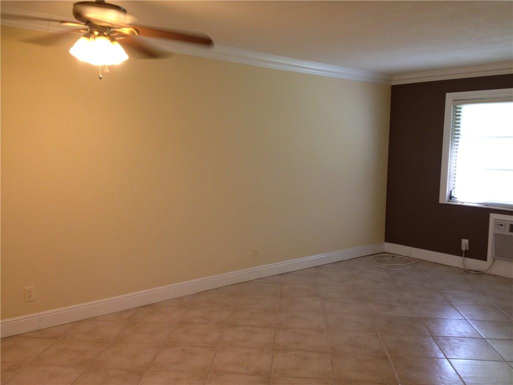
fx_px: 519
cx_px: 256
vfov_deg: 40.7
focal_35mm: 35
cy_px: 192
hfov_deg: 52.6
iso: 64
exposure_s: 1/20
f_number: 2.4
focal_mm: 4.28
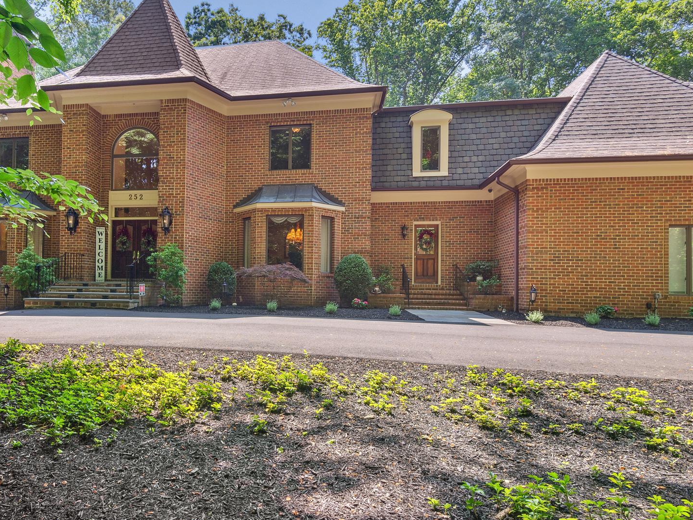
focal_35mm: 22
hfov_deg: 74.8
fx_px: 440
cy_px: 283
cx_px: 253
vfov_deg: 61.0
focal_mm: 16
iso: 200
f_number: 8
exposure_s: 1/30
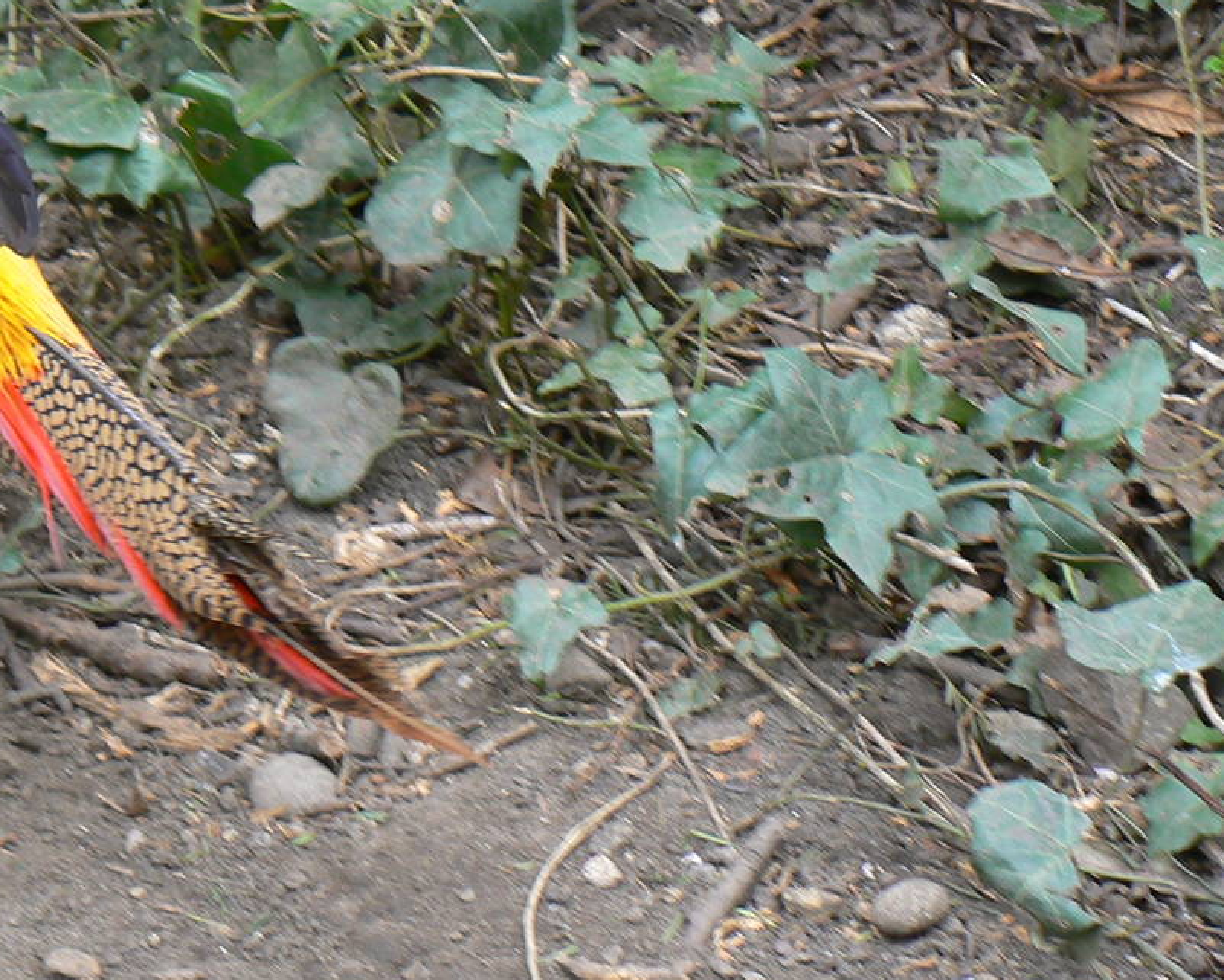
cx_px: 73
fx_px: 8044
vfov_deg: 7.0
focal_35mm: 222
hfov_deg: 8.7
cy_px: 409
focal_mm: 19
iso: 80
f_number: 4
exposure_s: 1/60
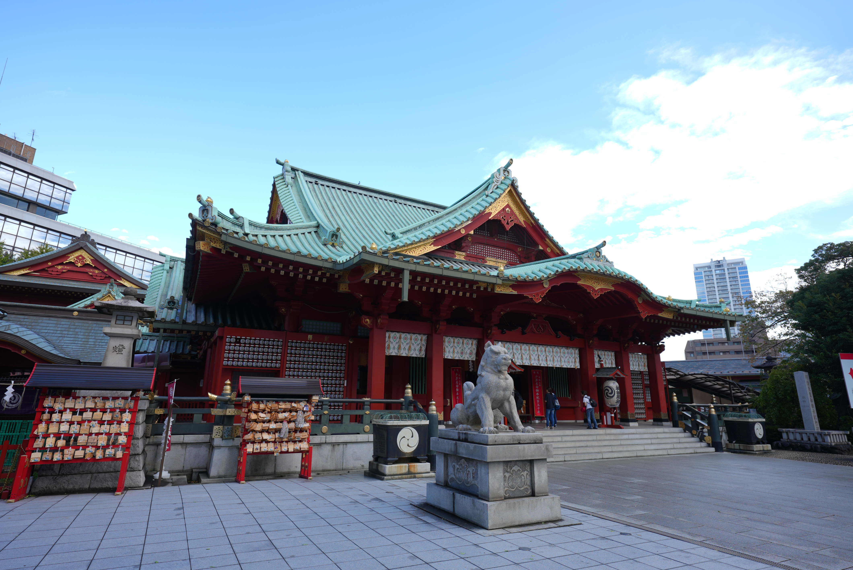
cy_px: 285
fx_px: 450
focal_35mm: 19
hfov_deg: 86.9
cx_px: 426
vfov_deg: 64.6
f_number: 4
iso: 50
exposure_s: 1/160
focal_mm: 19
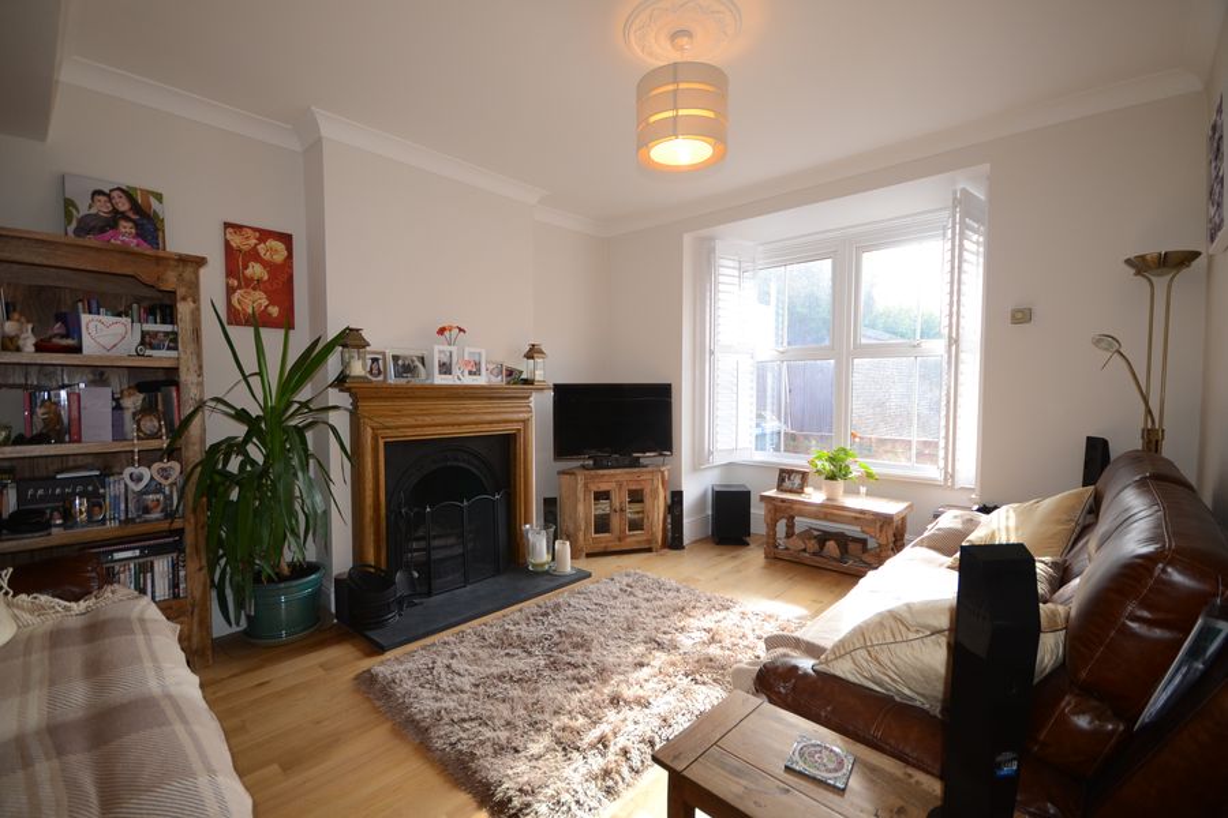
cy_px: 409
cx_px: 614
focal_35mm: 15
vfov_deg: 77.3
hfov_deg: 100.4
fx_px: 512
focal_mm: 10
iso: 400
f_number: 4
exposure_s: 1/100
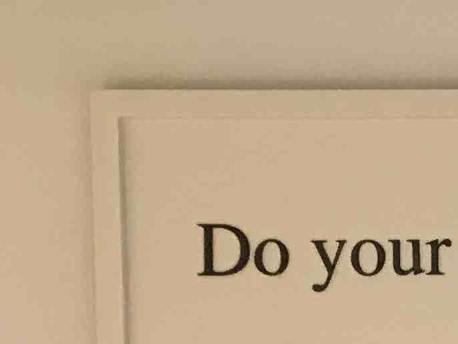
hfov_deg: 10.0
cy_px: 789
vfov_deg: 8.4
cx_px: 1210
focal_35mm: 164
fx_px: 2170
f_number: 1.8
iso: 40
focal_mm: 3.99
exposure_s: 1/17
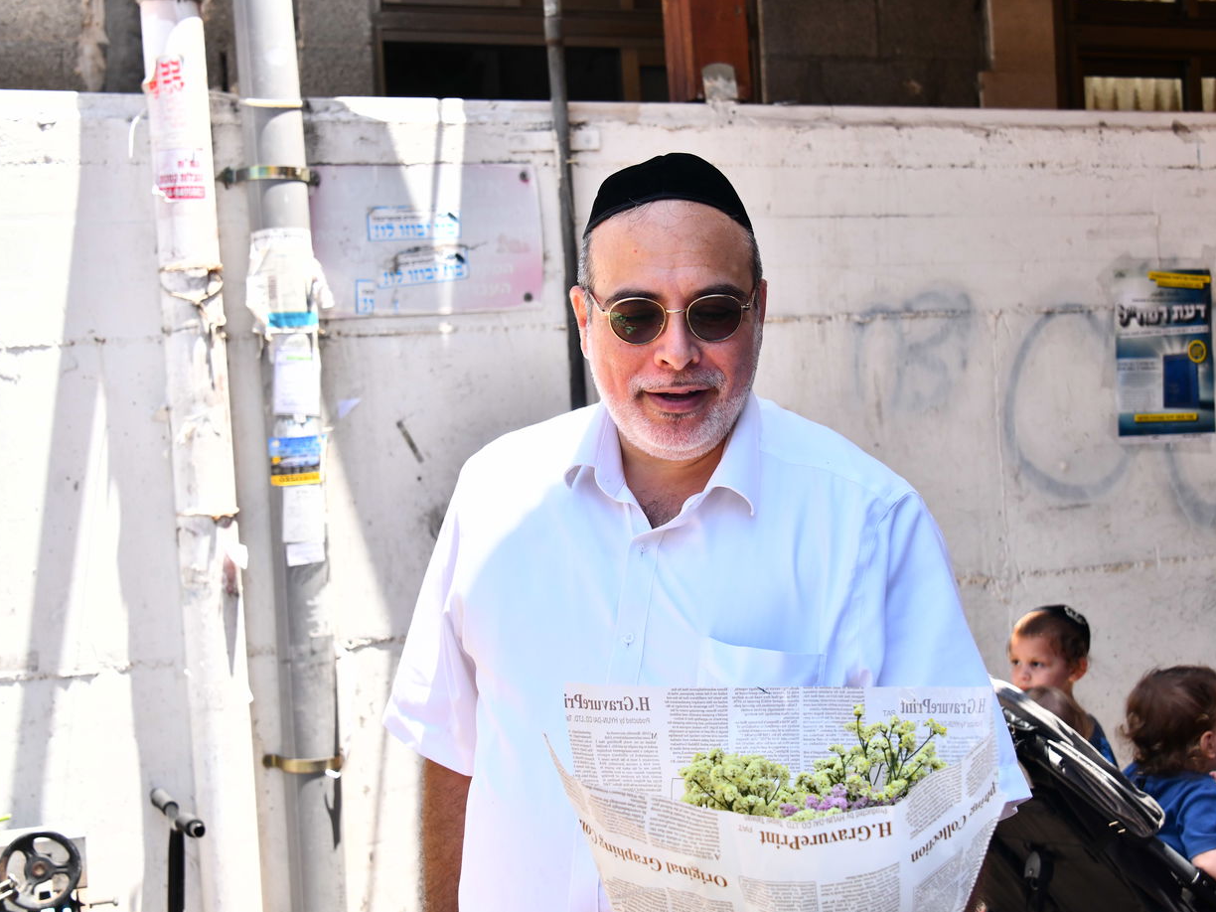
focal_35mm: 55
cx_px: 665
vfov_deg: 26.6
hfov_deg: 34.9
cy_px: 460
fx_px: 1932
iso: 800
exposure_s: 1/500
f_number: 7.1
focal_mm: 50
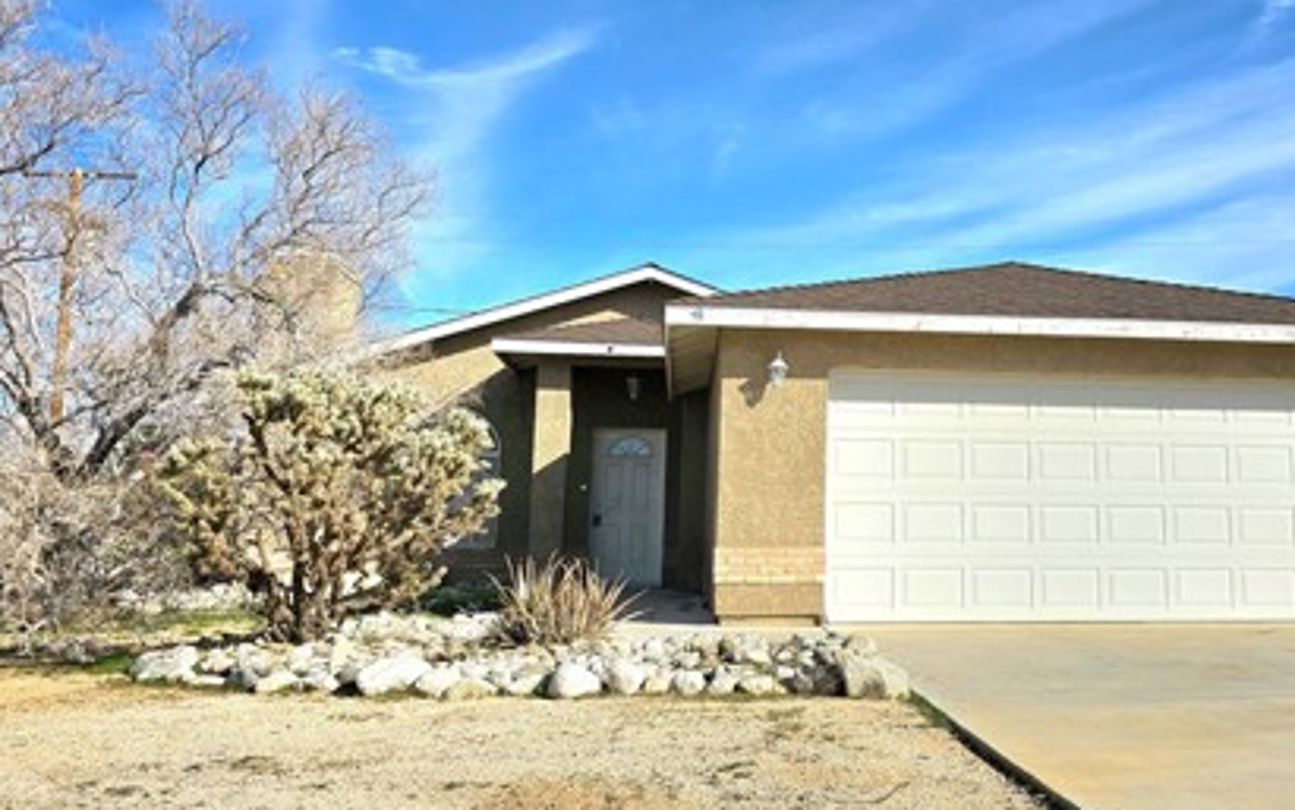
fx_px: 1341
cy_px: 321
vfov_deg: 33.5
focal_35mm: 38
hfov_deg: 50.3
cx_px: 898
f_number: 1.7
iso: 12
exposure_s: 1/1667
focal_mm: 6.3
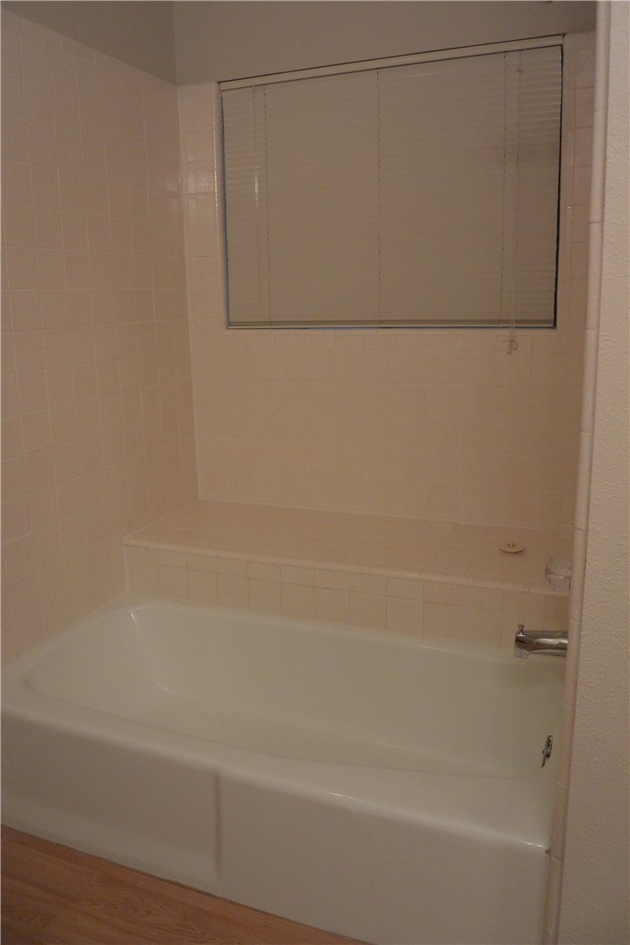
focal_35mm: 27
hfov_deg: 47.9
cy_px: 472
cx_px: 315
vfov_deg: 67.4
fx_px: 709
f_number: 3.5
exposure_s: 1/60
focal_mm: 10
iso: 720
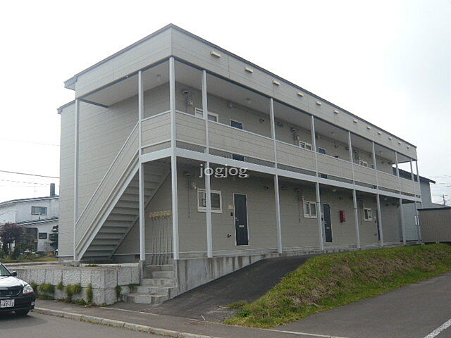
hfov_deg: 56.8
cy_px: 169
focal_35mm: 32
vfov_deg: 44.2
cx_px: 226
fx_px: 417
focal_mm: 4.6
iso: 100
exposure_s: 1/800
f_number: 2.8
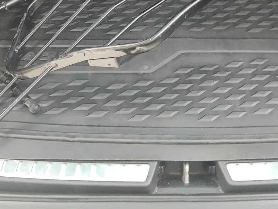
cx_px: 161
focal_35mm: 65
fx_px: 522
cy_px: -6
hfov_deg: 29.8
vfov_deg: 21.7
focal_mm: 3.98
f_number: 1.8
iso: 200
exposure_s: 1/50
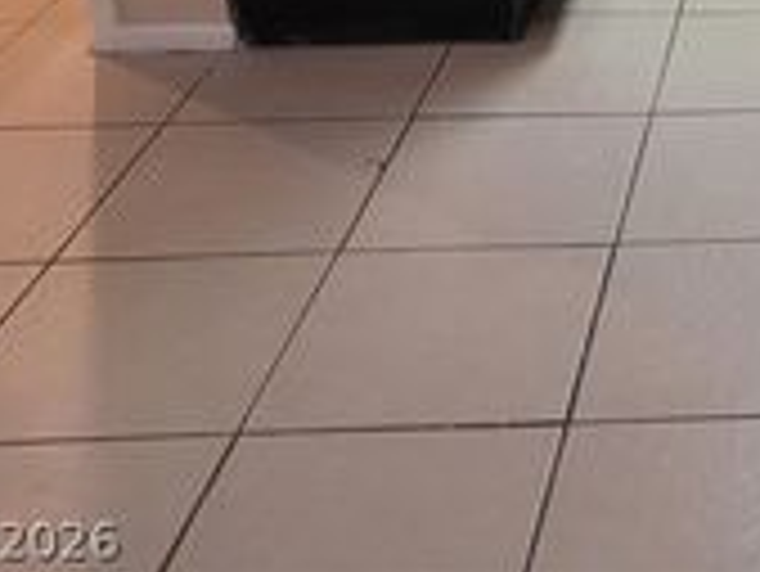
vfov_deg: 17.4
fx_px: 1692
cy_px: -268
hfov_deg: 22.5
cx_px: 1003
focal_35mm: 77
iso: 320
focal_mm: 5.4
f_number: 1.8
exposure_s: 1/40
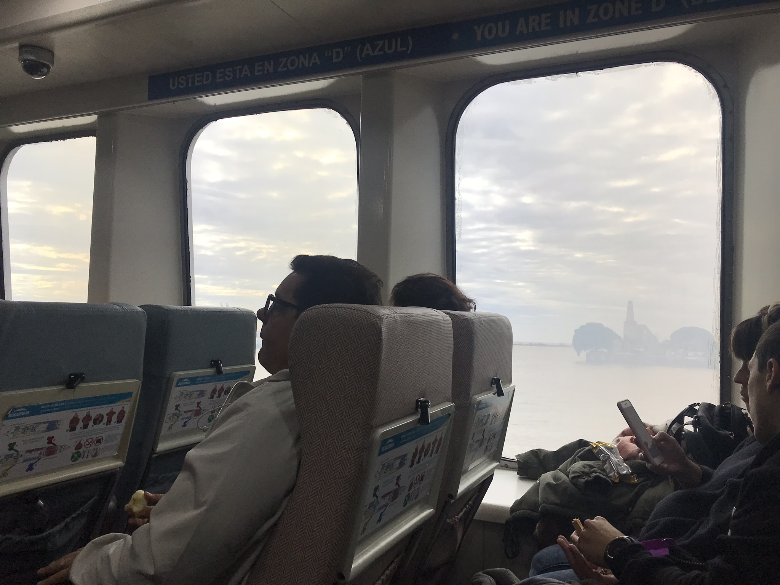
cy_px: 292
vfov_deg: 49.7
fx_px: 631
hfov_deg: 63.4
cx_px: 390
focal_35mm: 28
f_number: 1.8
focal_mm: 3.99
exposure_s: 1/250
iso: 20
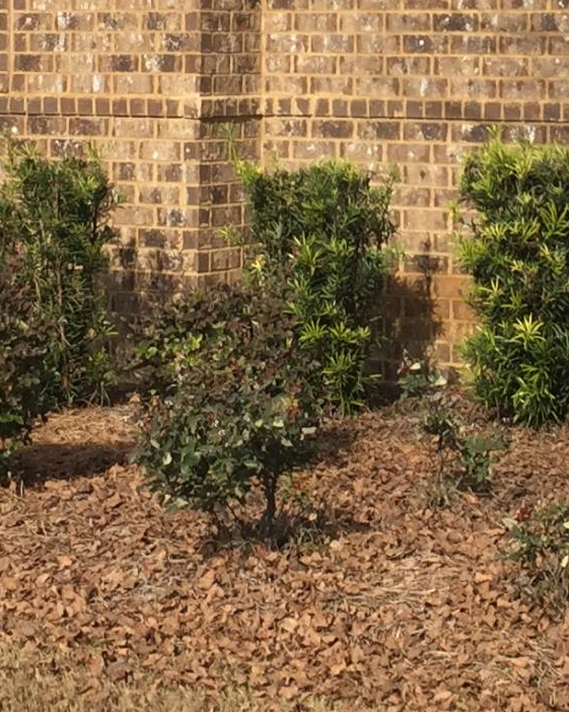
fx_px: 2549
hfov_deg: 12.7
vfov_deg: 15.7
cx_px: 496
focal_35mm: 121
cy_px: 72
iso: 32
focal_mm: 4.15
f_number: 2.2
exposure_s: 1/1236
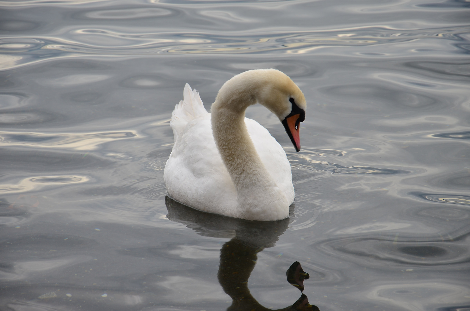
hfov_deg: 13.1
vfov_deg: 8.7
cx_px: 235
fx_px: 2052
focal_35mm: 158
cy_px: 156
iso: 100
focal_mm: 105
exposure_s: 1/320
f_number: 8
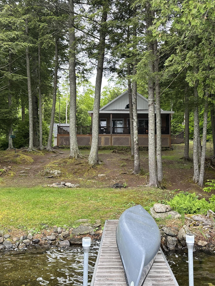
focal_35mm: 33
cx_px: 125
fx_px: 273
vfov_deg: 55.4
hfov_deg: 42.8
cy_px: 147
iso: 80
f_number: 1.78
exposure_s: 1/163
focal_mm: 6.86
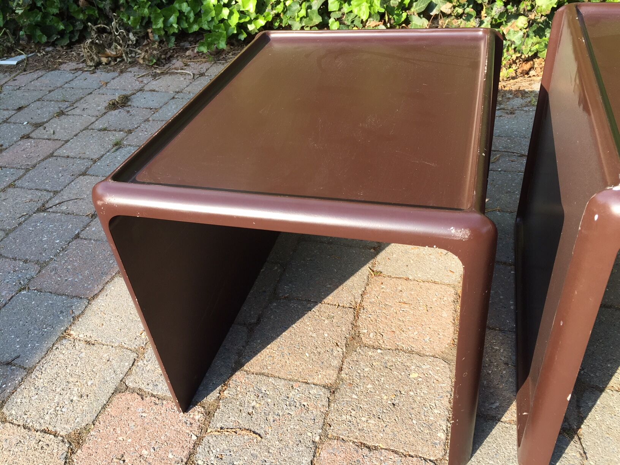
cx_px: 310
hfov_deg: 61.7
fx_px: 519
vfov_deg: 48.2
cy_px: 232
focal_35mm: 29
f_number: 2.2
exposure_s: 1/482
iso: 32
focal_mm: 4.15
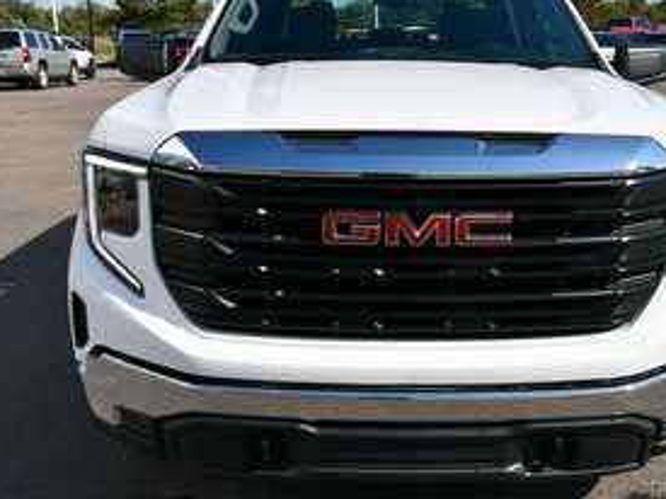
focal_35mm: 42
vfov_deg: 34.3
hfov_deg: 44.6
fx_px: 808
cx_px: 397
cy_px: 241
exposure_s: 1/320
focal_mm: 20
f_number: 9
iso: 100
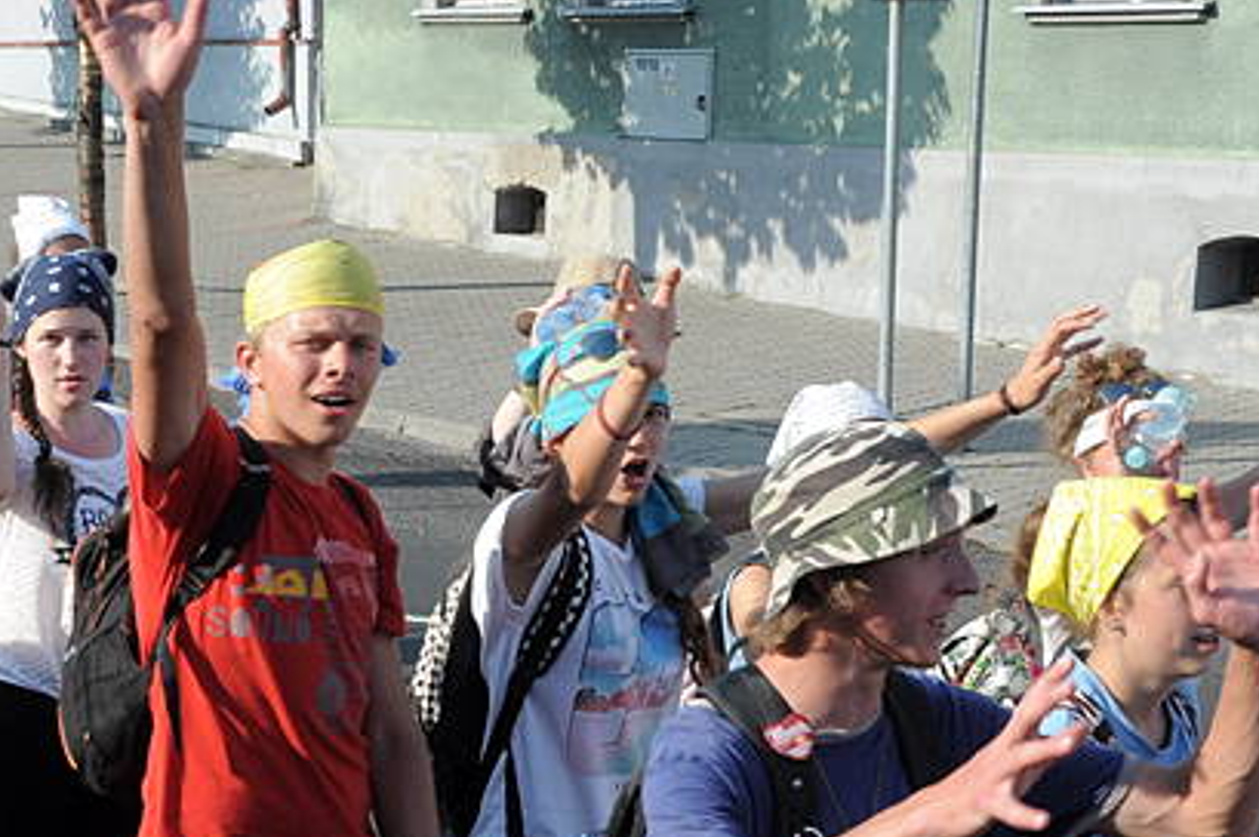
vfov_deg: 16.7
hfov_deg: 24.6
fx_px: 2830
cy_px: 645
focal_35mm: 81
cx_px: 215
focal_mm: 26
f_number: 10
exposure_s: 1/400
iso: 400
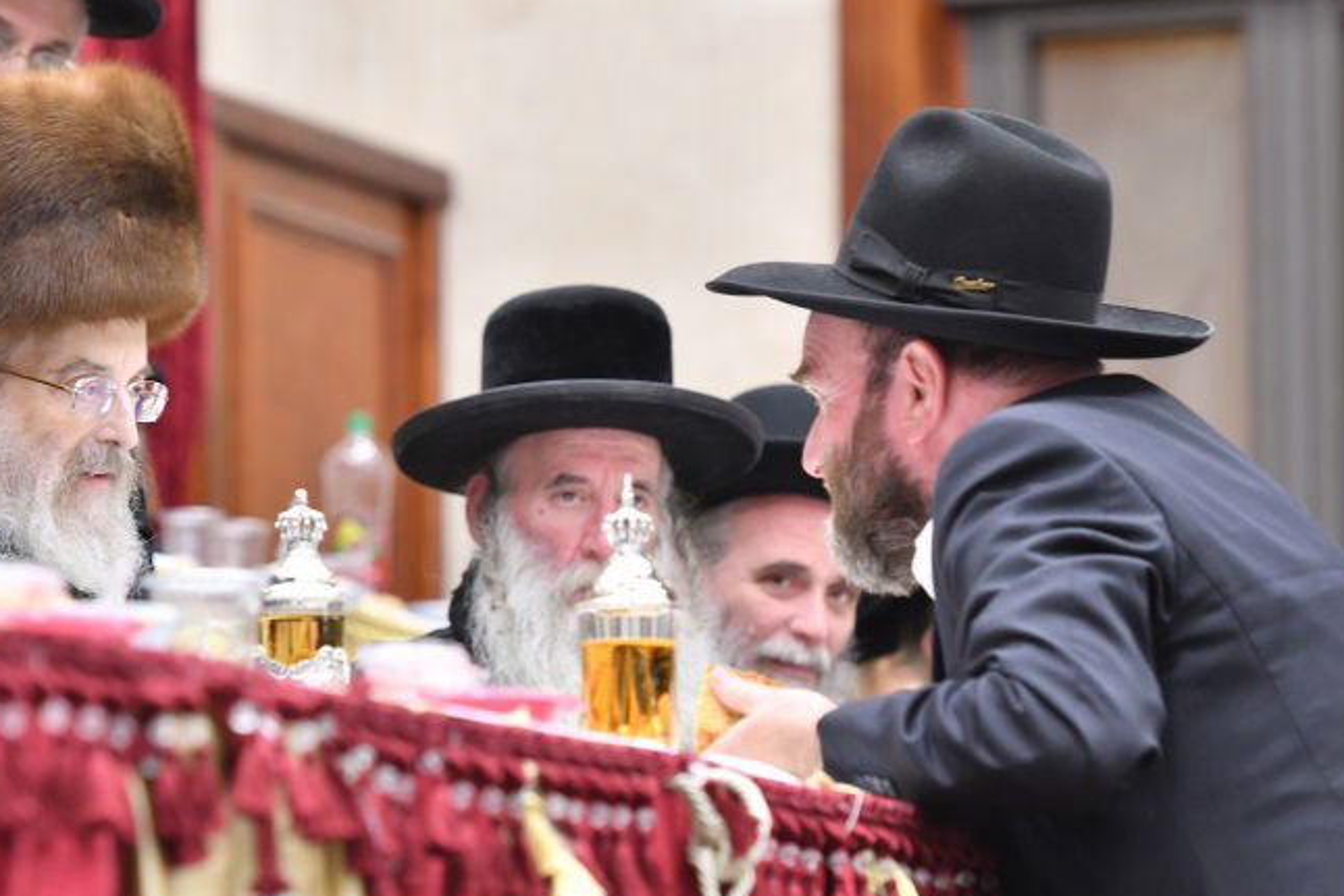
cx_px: 408
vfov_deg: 6.9
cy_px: 440
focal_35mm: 198
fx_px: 7393
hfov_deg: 10.4
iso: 1250
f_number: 4.5
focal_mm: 125
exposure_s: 1/125
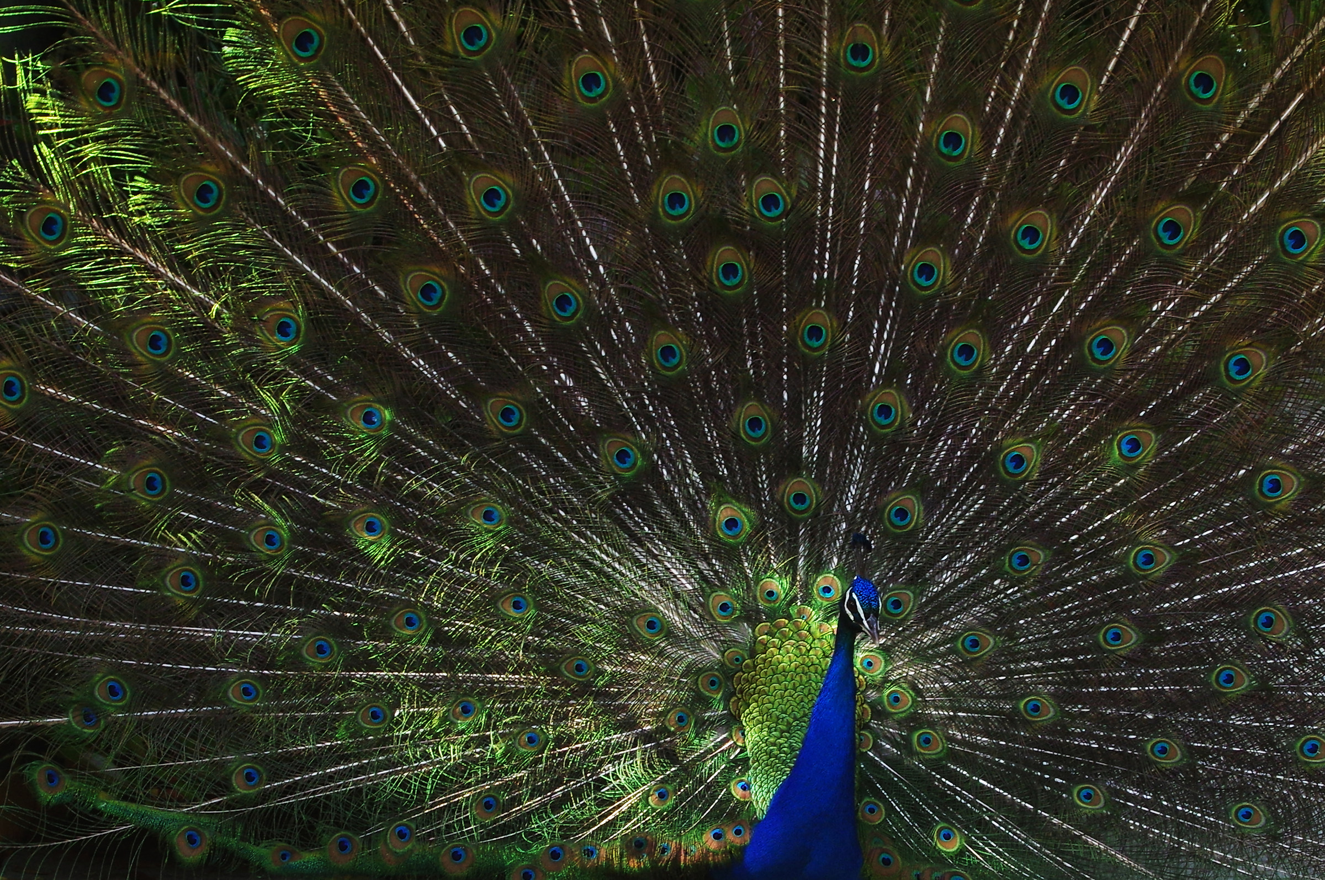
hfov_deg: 17.1
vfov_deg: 11.4
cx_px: 662
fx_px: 4412
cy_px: 440
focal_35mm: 120
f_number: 8
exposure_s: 1/180
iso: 400
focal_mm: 80
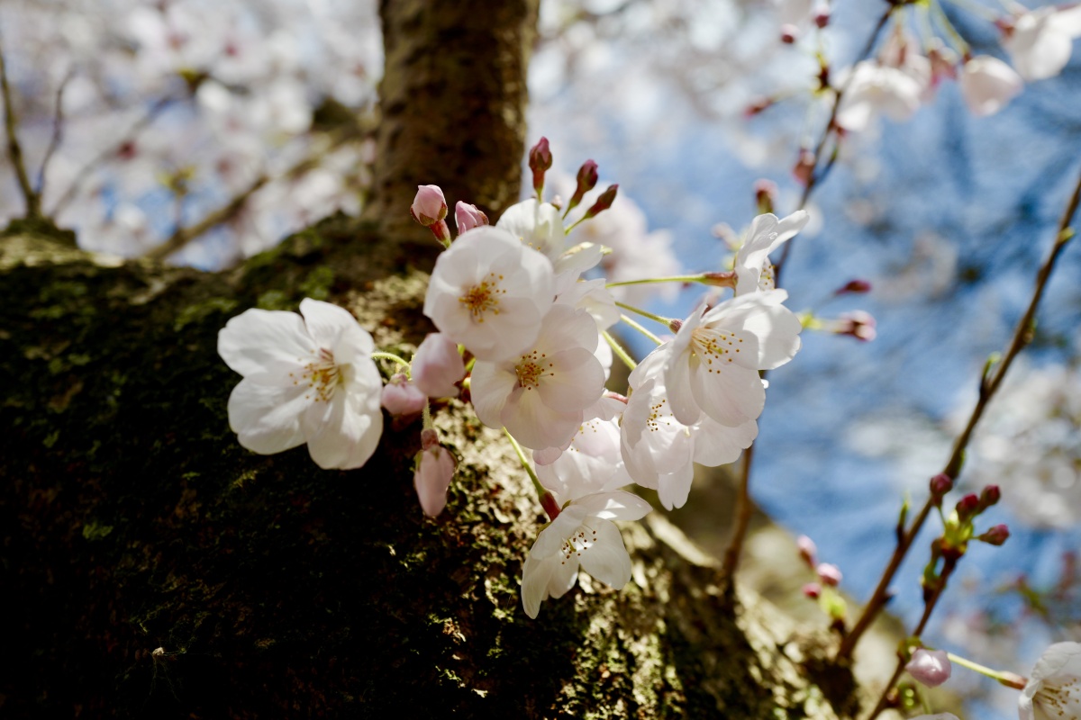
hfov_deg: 65.5
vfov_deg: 46.4
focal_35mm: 28
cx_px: 540
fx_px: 841
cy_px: 360
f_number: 4
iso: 100
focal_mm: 28
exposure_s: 1/800
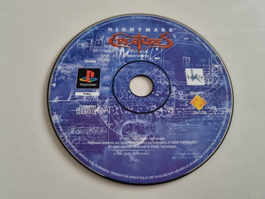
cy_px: 100
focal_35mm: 26
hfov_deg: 67.3
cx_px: 132
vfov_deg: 53.1
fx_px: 199
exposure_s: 1/25
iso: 800
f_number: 1.8
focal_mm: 5.4
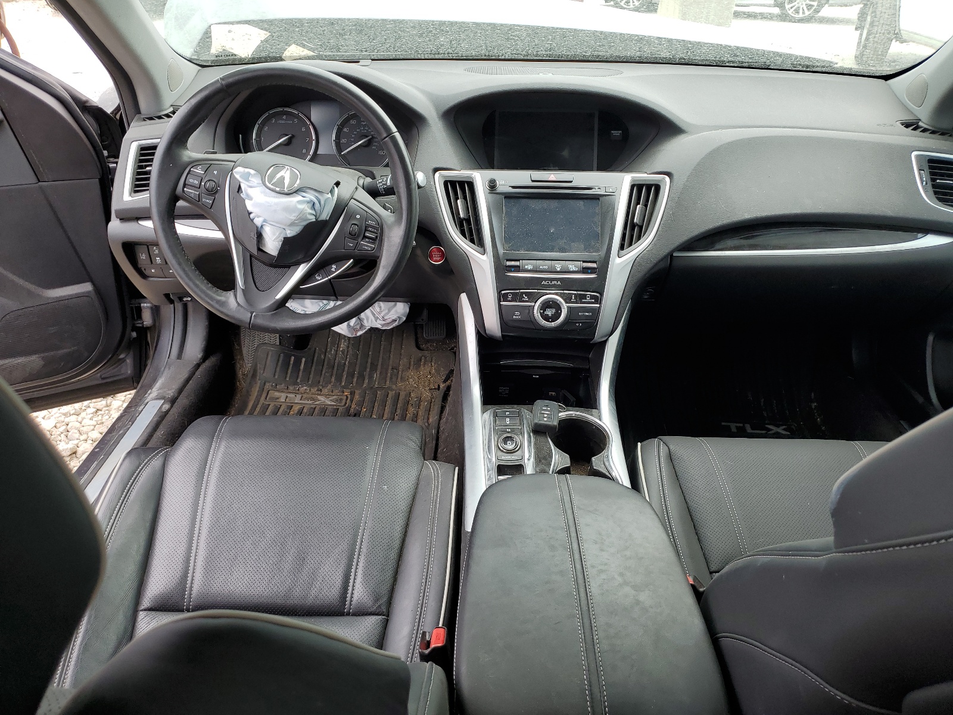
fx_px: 716
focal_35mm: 26
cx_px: 476
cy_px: 358
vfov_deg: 53.1
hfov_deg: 67.3
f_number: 1.5
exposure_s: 1/435
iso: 50
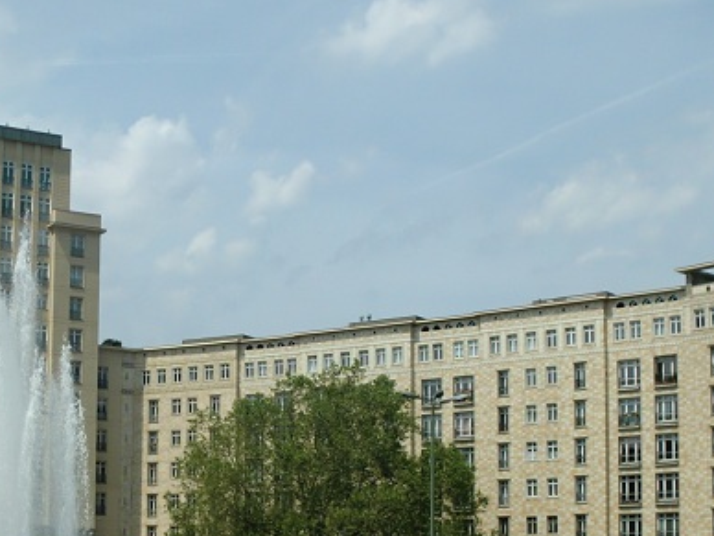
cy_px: 506
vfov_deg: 19.5
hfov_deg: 26.2
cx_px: 230
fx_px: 1526
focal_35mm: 74
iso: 64
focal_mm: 6.3
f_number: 7.8
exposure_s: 1/250
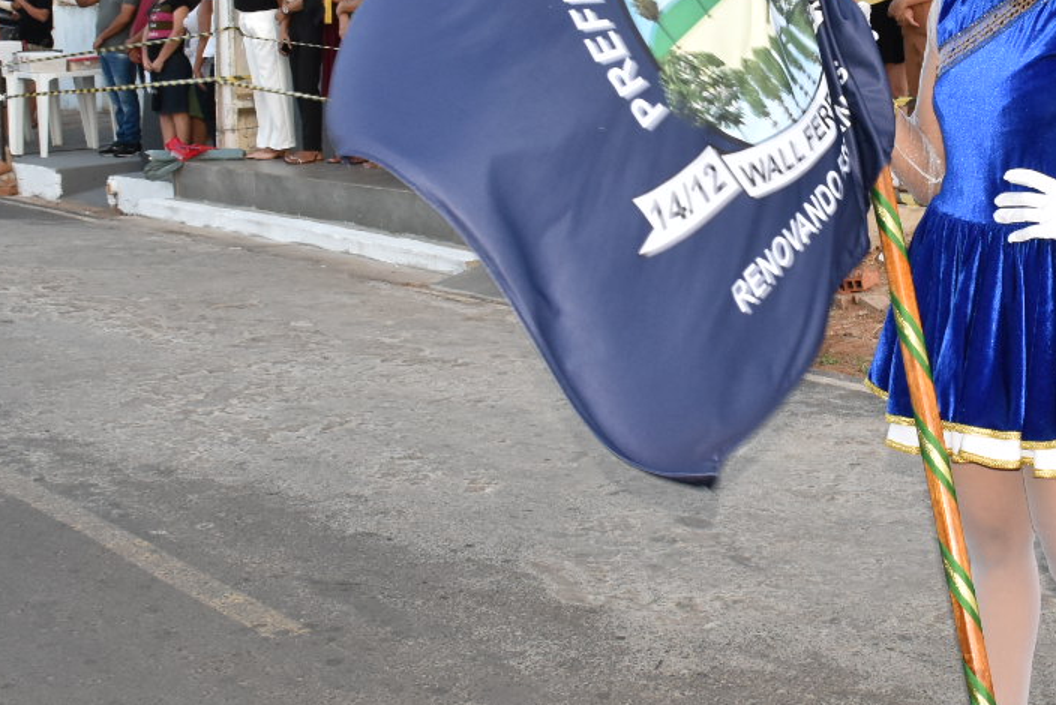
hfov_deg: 28.6
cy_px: 165
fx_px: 2025
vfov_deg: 19.6
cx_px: 838
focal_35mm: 69
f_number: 8
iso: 640
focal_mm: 20
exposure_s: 1/100
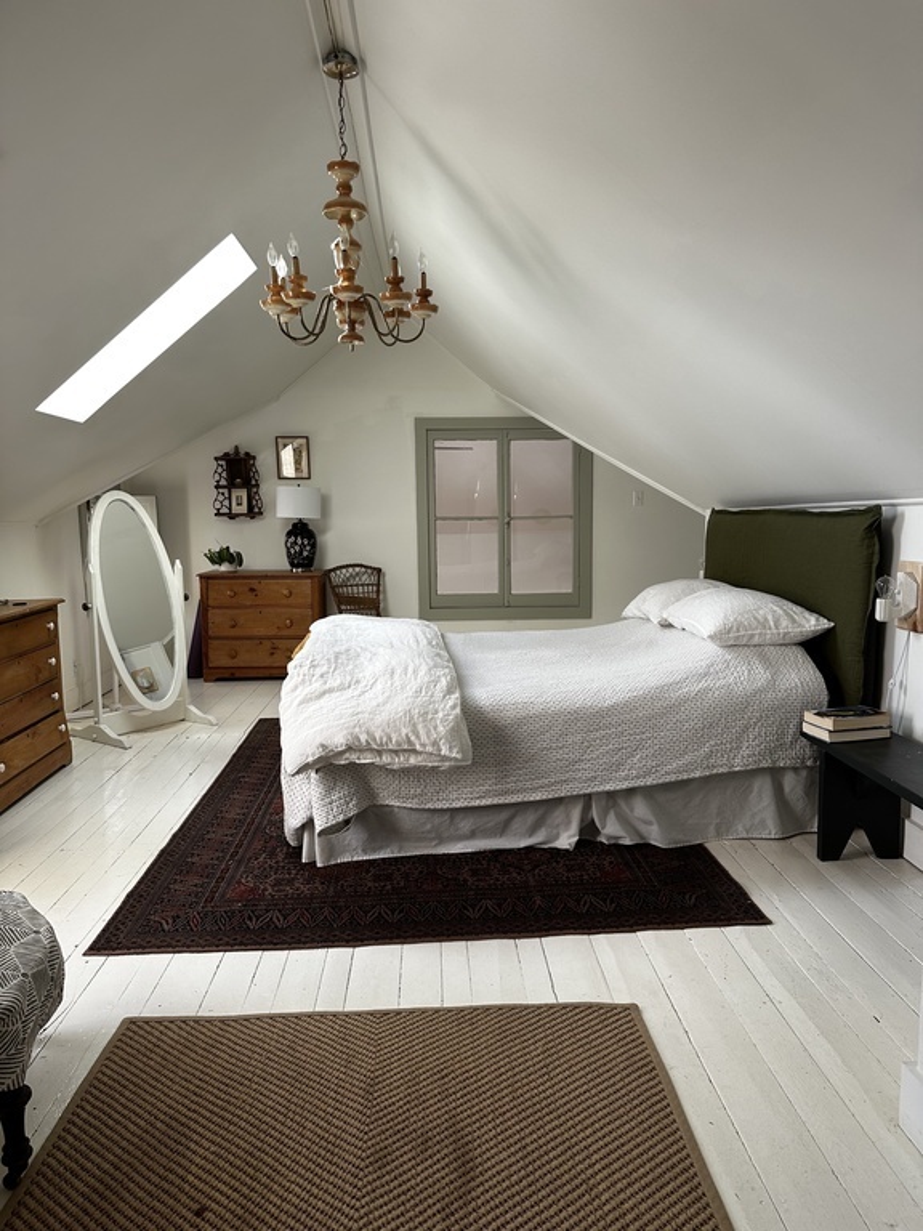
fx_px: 853
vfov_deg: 71.6
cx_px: 462
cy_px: 616
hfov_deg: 56.8
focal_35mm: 24
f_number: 1.78
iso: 80
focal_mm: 6.86
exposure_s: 1/121
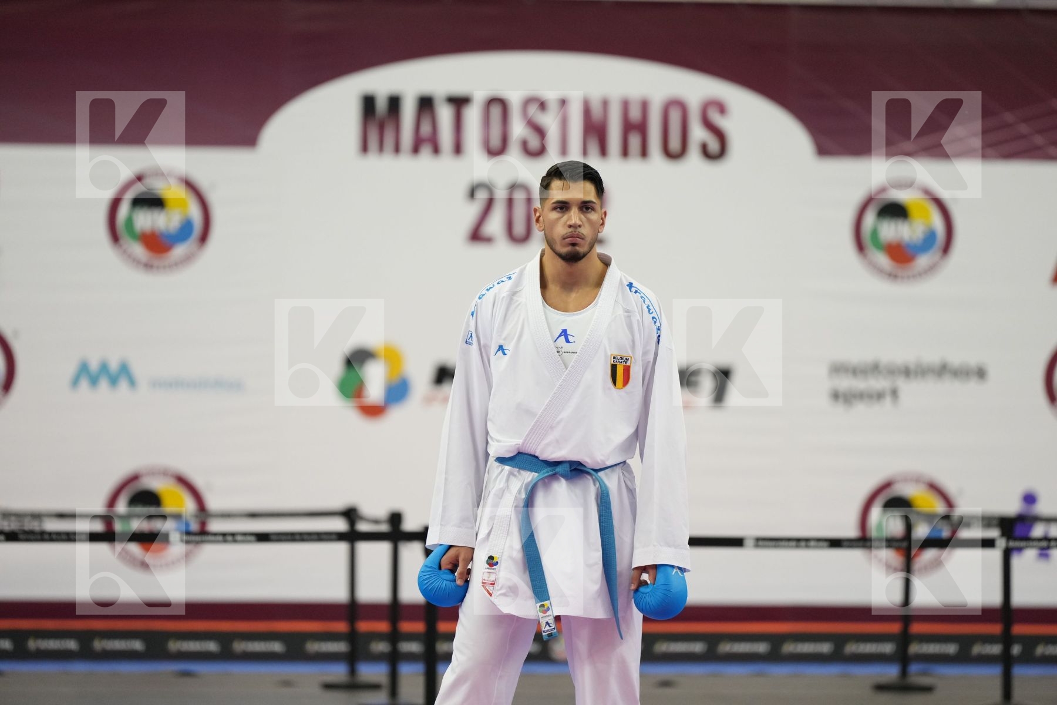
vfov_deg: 6.9
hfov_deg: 10.3
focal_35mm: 200
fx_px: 5872
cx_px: 528
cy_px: 352
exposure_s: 1/1000
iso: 2500
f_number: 2.8
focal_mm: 200
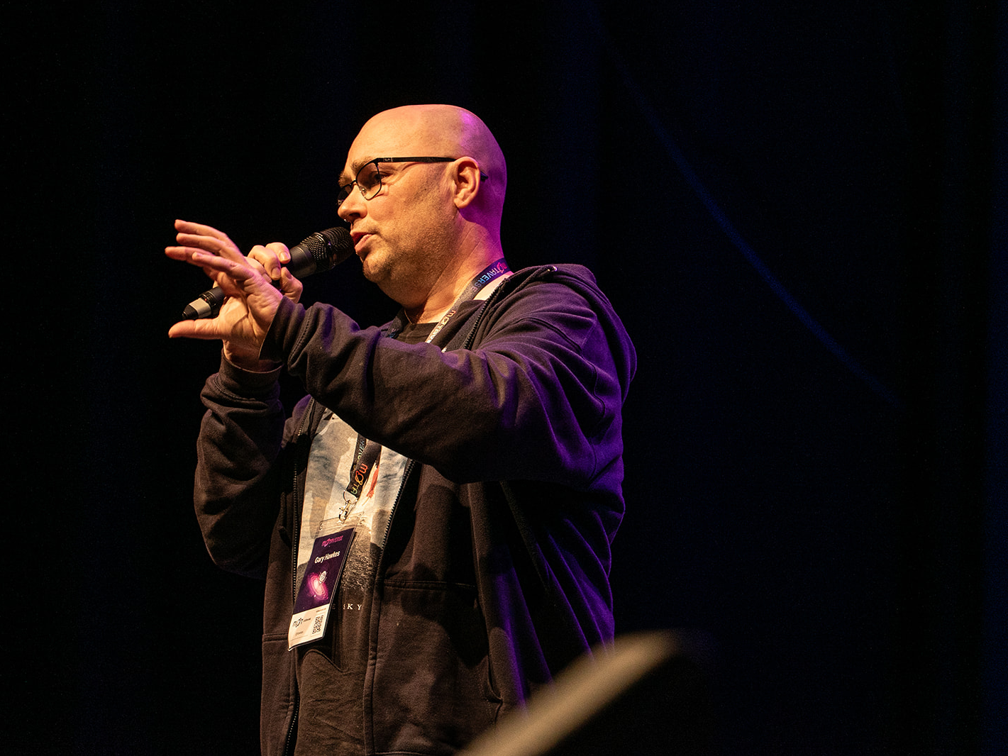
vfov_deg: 4.6
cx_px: 447
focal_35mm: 325
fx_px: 9465
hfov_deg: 6.1
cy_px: 378
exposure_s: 1/125
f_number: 5.6
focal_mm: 300
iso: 3200
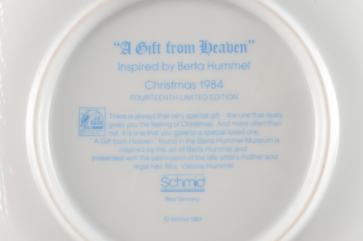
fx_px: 755
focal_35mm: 75
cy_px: 120
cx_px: 182
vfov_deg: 18.1
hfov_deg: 27.0
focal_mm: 50
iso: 100
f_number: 11
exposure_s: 1/80
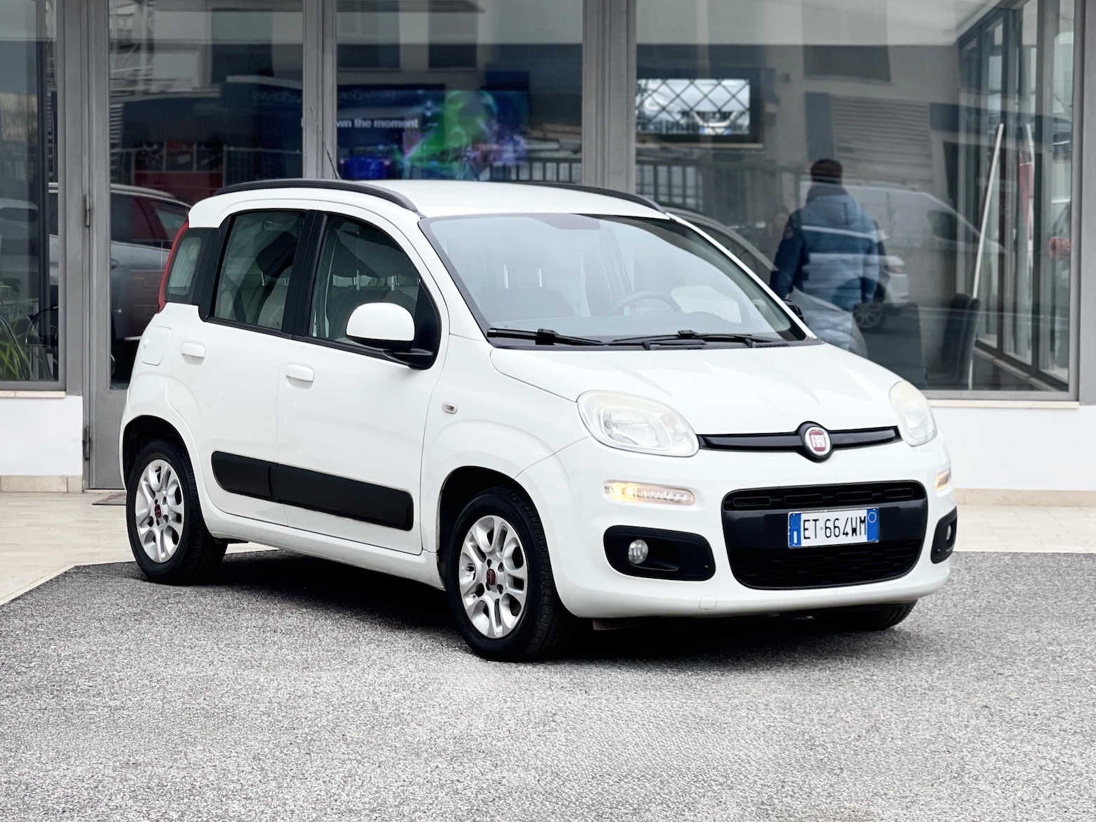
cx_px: 548
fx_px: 2026
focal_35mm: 64
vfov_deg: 22.9
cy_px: 411
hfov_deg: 30.3
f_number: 2.2
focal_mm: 7.5
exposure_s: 1/445
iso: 32
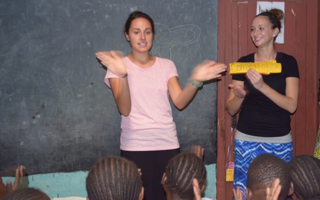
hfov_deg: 39.2
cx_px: 220
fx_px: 442
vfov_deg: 25.5
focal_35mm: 51
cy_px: 107
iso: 640
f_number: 3.8
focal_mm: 23
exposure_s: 1/30
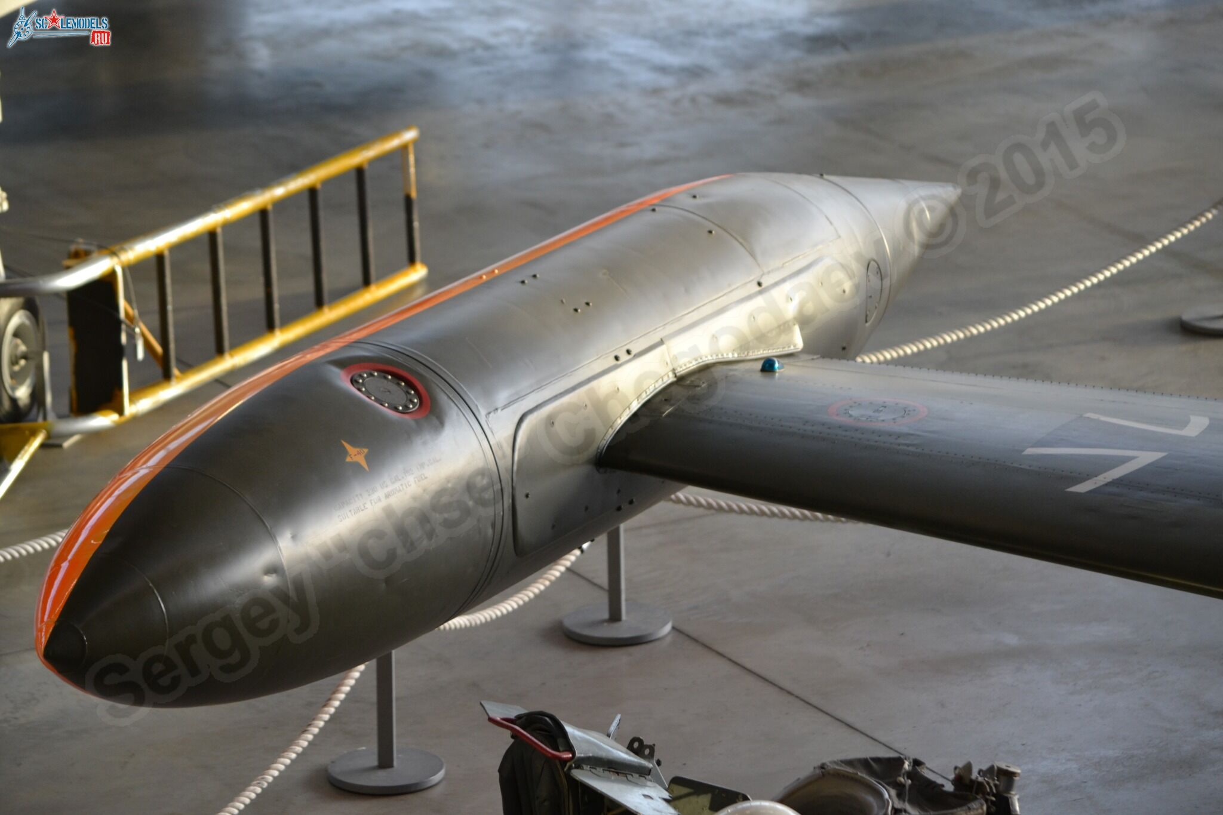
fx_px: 6114
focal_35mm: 180
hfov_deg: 11.4
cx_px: 612
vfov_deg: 7.6
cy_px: 408
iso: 400
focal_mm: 120
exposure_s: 1/100
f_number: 4.8
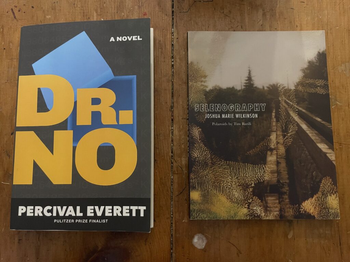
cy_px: 131
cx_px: 175
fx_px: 263
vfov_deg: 53.1
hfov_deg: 67.3
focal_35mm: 26
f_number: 1.6
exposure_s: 1/30
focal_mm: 4.2
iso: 800
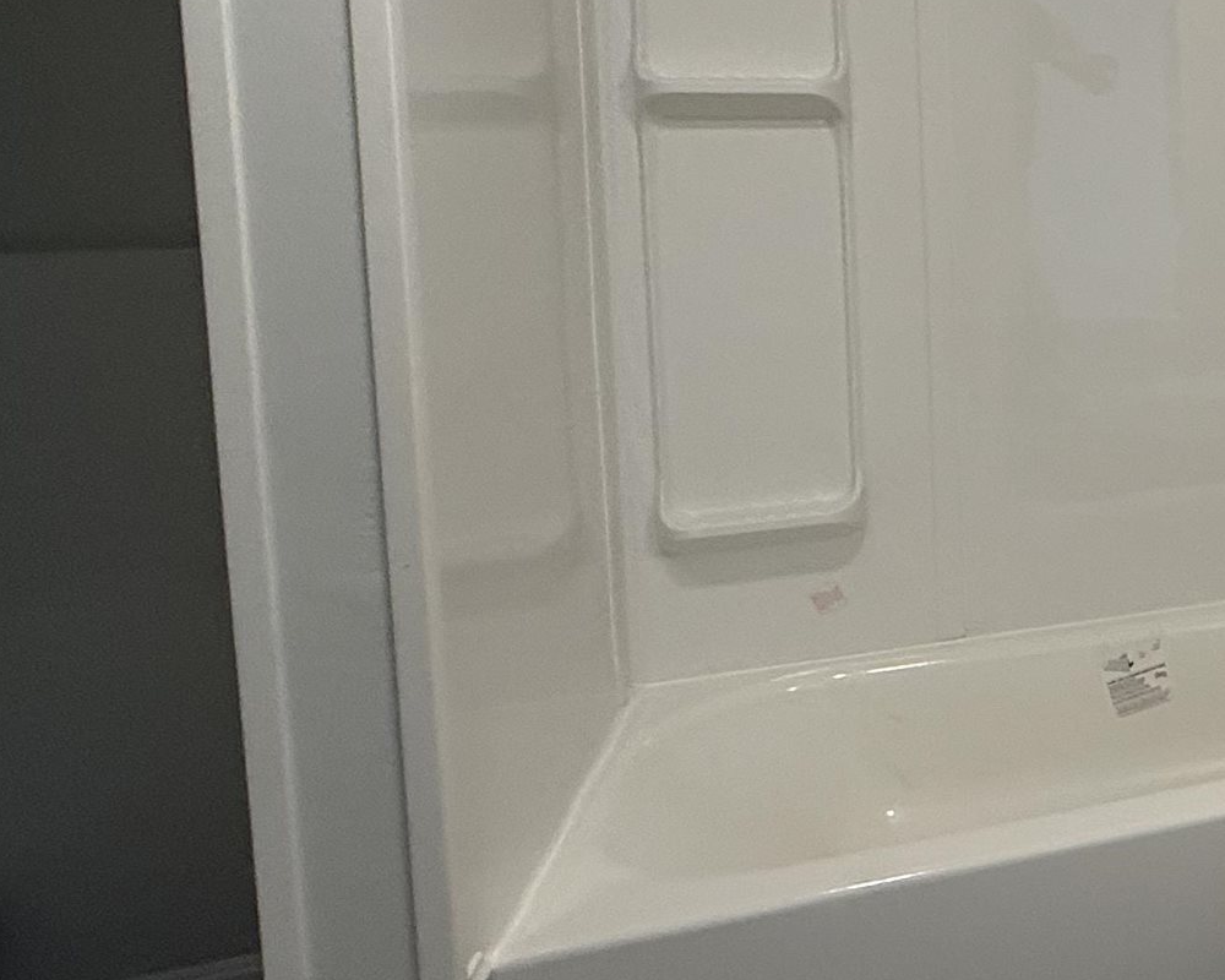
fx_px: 1523
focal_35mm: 42
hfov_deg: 27.8
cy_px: 200
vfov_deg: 34.6
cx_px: 1874
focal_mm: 2.22
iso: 125
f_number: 2.2
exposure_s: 1/120
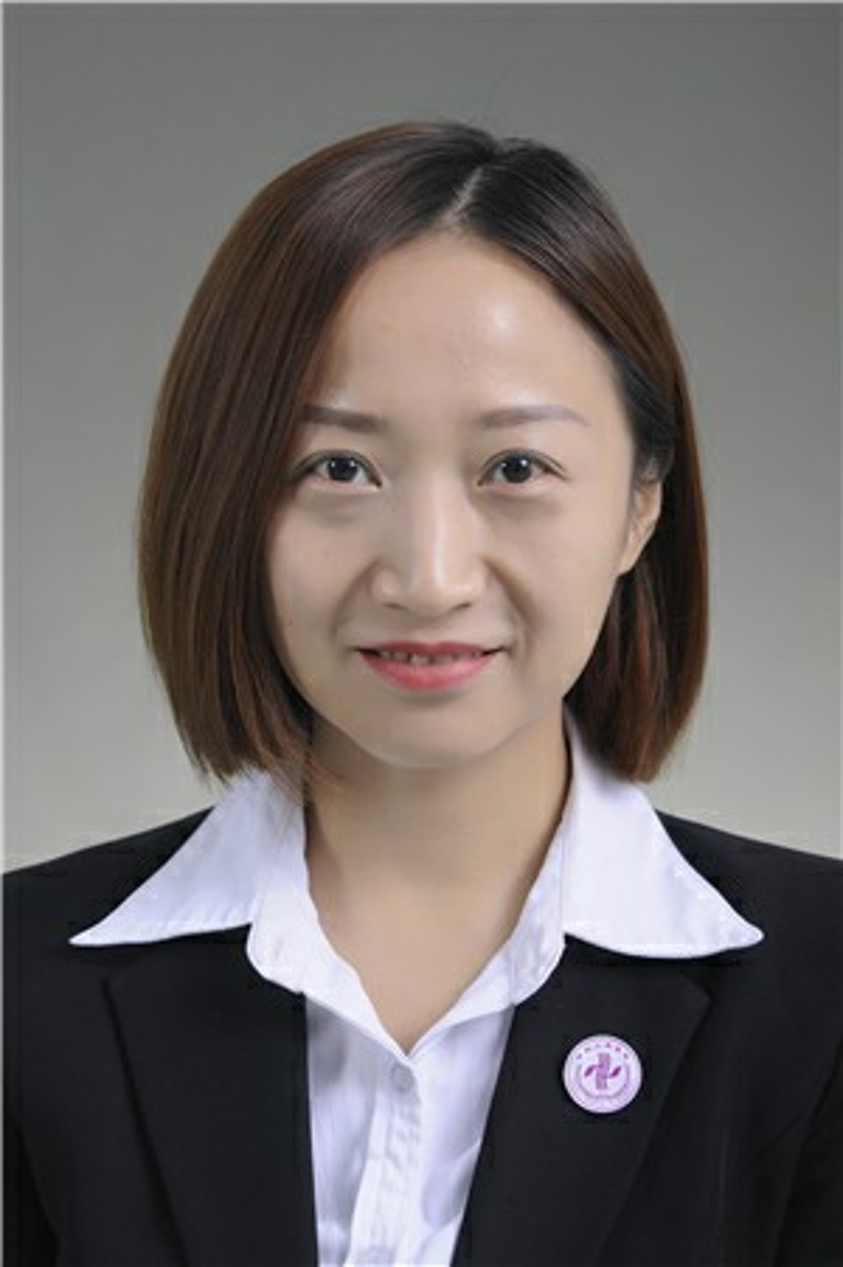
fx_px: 4485
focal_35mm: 128
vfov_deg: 16.1
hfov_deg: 10.7
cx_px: 422
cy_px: 634
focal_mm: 85
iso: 160
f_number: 5.6
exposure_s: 1/125
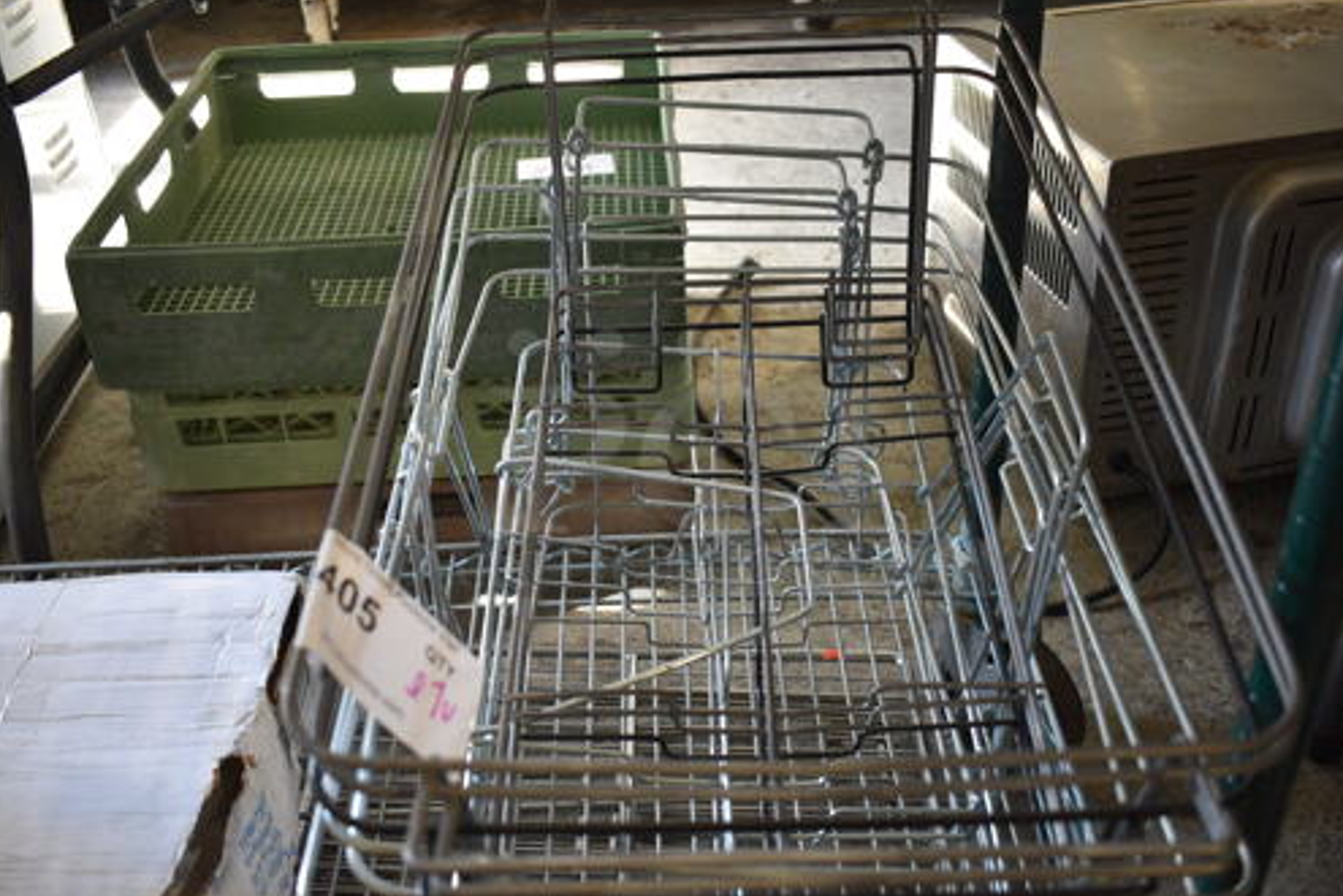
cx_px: 692
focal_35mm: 37
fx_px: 1380
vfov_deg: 35.9
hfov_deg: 51.9
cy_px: 453
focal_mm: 20
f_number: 3.5
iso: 1100
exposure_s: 1/125
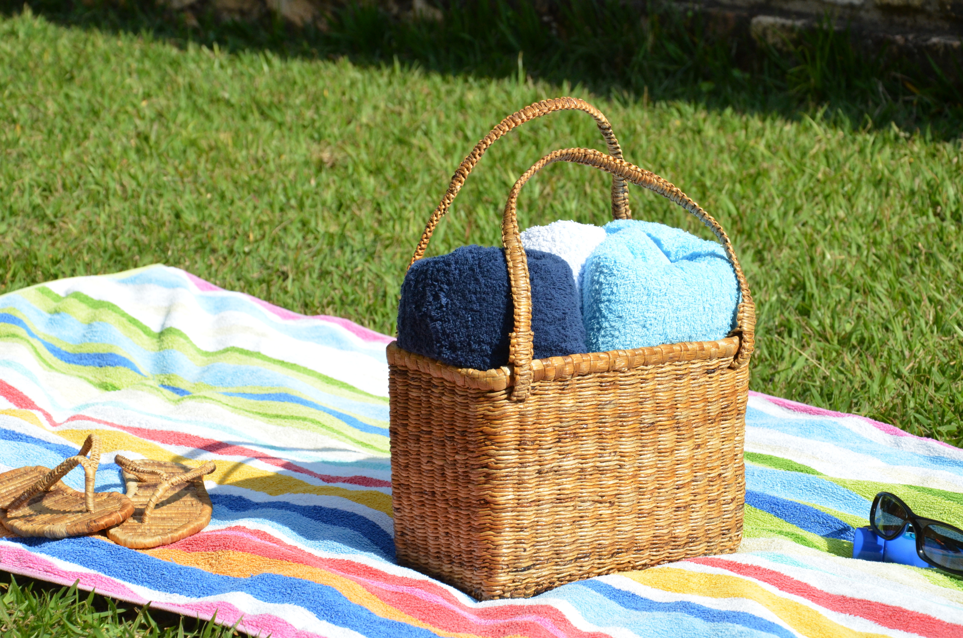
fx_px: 2803
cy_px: 319
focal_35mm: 105
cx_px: 482
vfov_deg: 13.0
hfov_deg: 19.5
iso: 1000
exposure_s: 1/1600
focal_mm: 70
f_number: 10
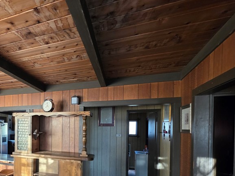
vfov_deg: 56.4
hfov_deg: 66.8
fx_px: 156
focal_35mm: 23
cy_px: 129
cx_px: 46
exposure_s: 1/60.2
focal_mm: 2.2
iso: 500
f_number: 1.9
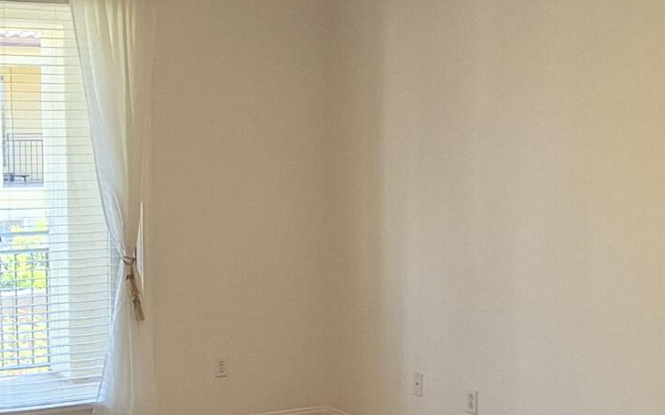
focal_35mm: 58
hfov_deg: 34.8
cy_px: 282
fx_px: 1051
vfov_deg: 22.2
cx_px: 229
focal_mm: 1.74
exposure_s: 1/60
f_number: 2.2
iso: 80
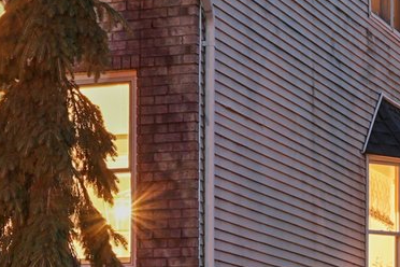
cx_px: -302
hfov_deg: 10.4
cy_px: 202
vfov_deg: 7.3
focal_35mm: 187
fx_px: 2078
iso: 800
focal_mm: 22.7
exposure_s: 6
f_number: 8
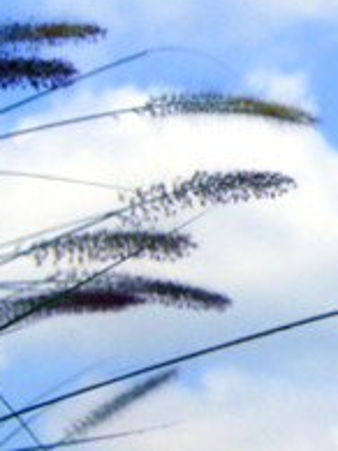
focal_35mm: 173
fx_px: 2255
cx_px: 655
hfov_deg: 8.2
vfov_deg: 11.4
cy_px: 67
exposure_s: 1/250
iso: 100
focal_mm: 26
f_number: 13
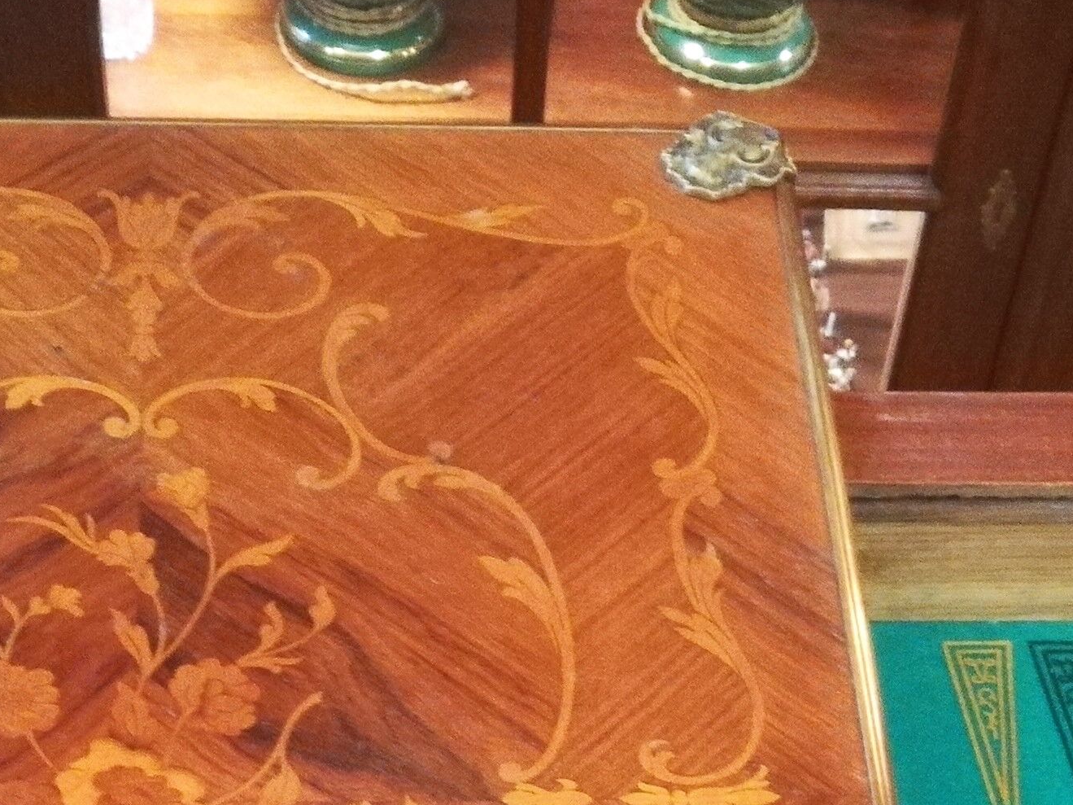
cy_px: 1057
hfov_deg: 25.7
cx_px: 548
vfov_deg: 18.1
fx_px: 2356
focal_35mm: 76
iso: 1250
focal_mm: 3.83
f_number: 2.2
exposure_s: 1/14.3
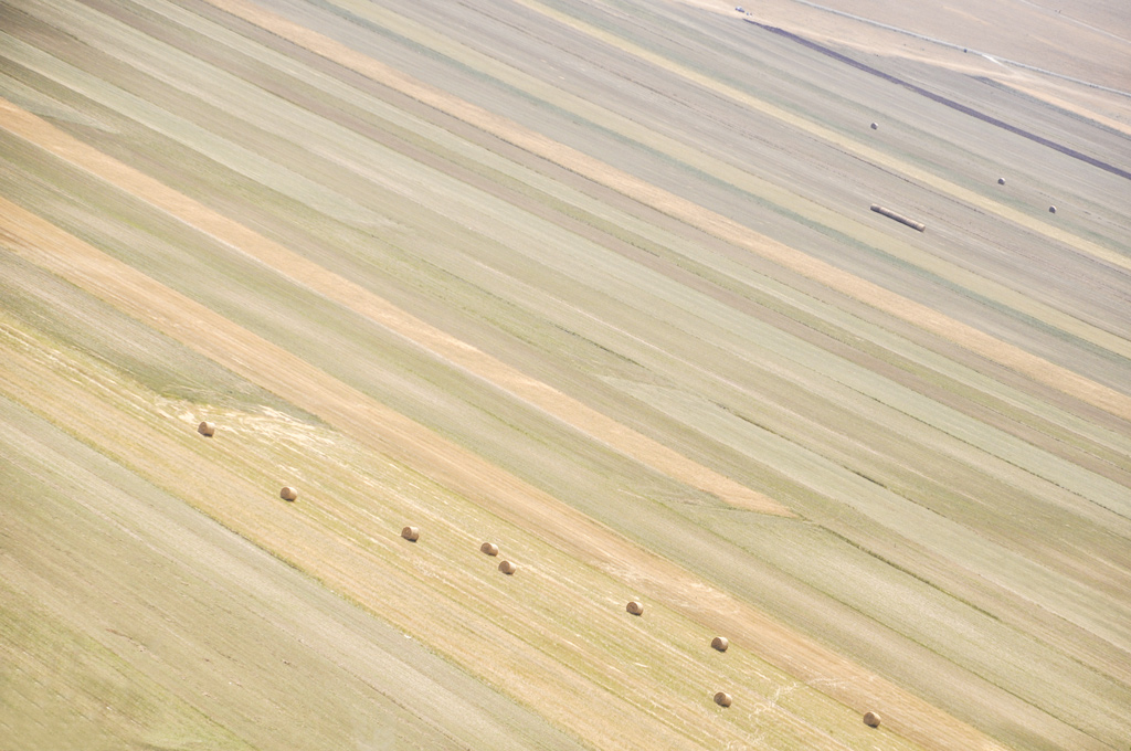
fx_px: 5883
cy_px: 376
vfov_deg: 7.3
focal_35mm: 188
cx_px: 566
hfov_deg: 11.0
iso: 200
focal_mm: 125
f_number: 7.1
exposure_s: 1/1000
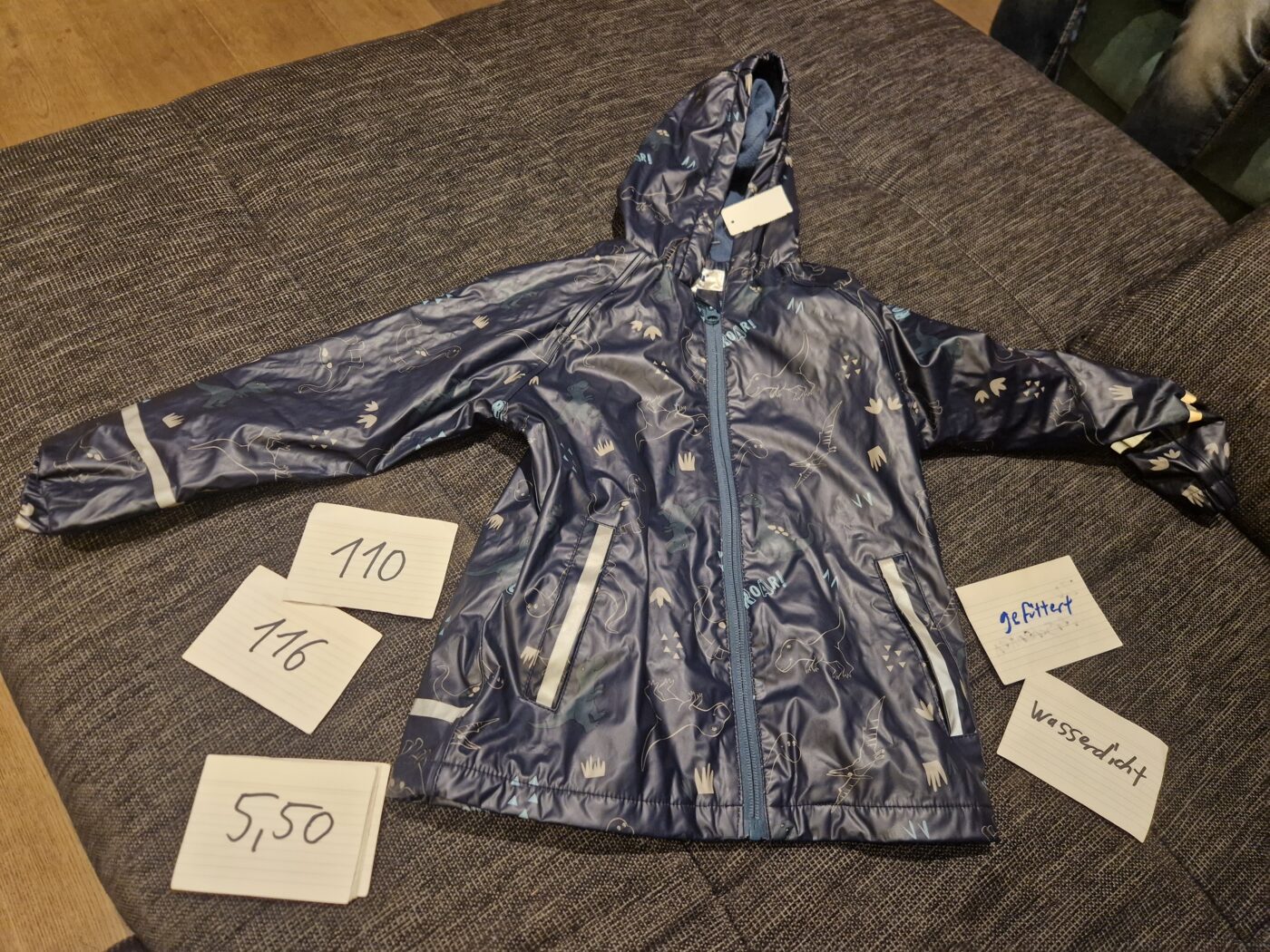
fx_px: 844
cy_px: 476
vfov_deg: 58.9
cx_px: 635
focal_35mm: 23
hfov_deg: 73.9
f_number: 1.8
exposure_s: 1/100
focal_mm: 5.4
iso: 400
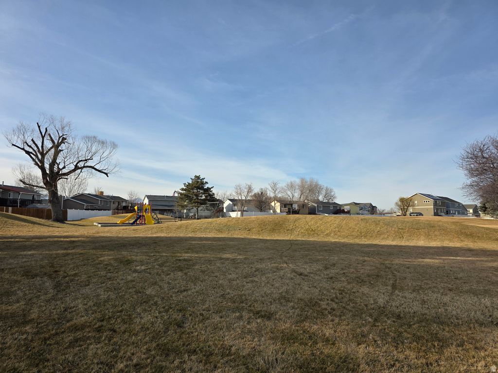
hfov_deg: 73.9
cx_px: 249
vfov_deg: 58.9
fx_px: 331
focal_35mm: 23
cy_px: 186
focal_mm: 6.3
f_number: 1.7
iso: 80
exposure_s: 1/5958
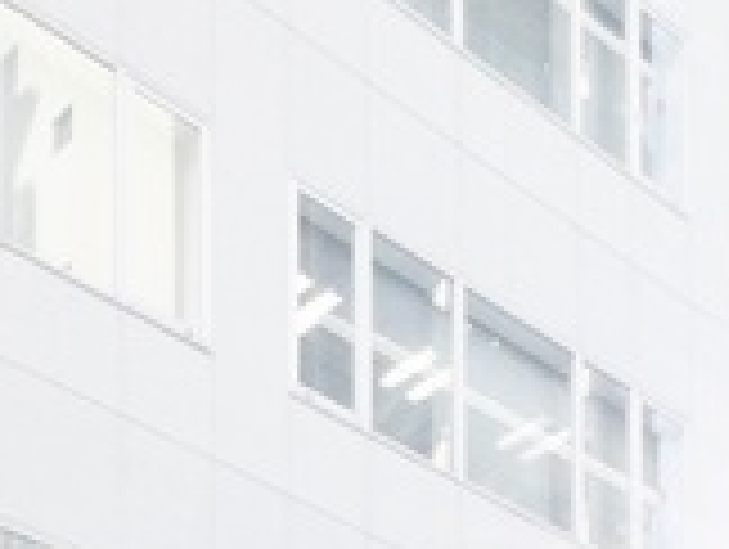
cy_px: 1539
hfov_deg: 21.5
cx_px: -216
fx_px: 1729
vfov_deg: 11.9
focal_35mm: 82
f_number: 1.8
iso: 32
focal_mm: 1.57
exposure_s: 1/300
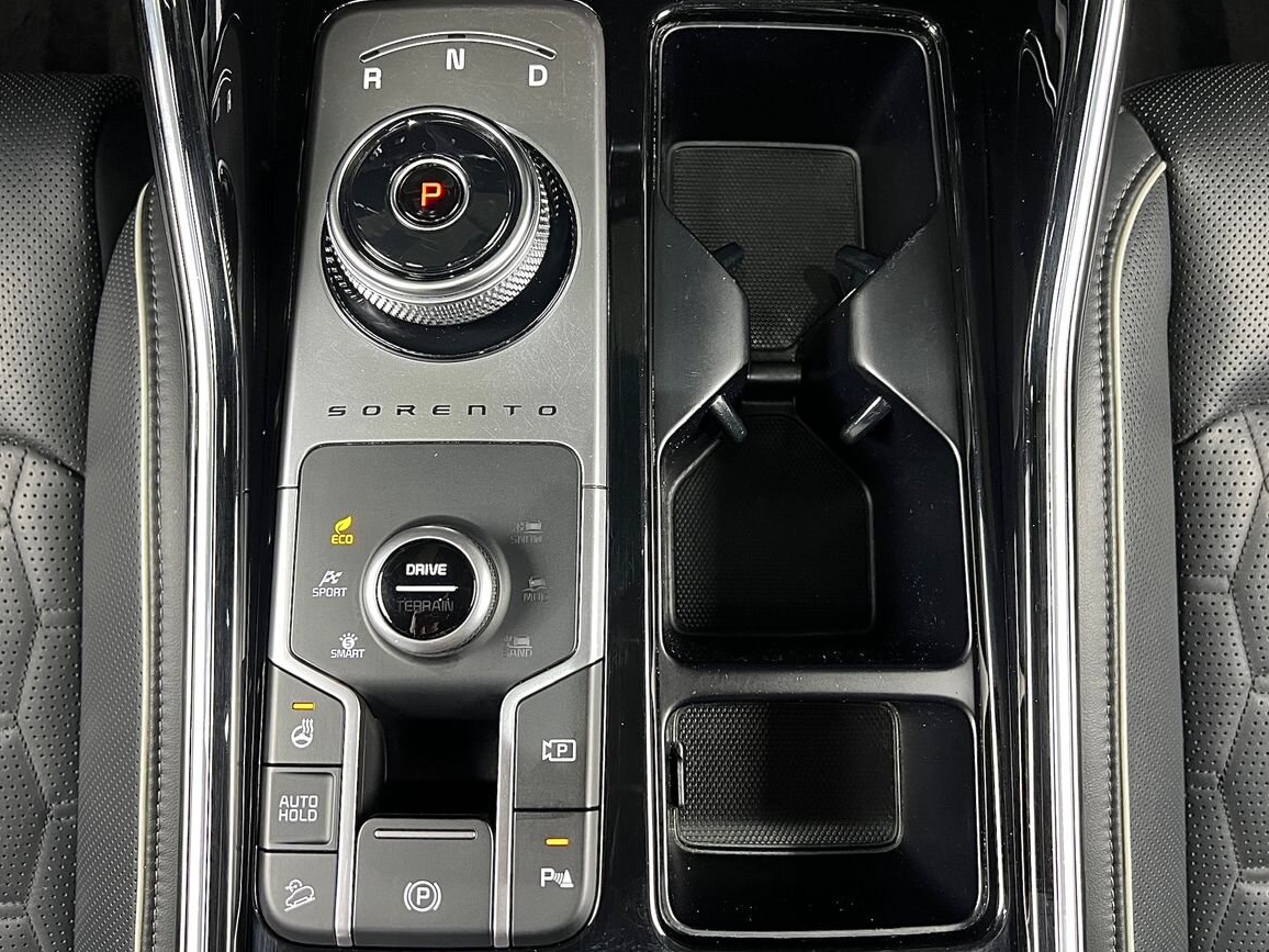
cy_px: 468
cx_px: 638
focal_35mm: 27
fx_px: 990
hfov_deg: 65.3
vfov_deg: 51.4
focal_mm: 5.7
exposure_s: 1/50
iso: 250
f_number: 1.5
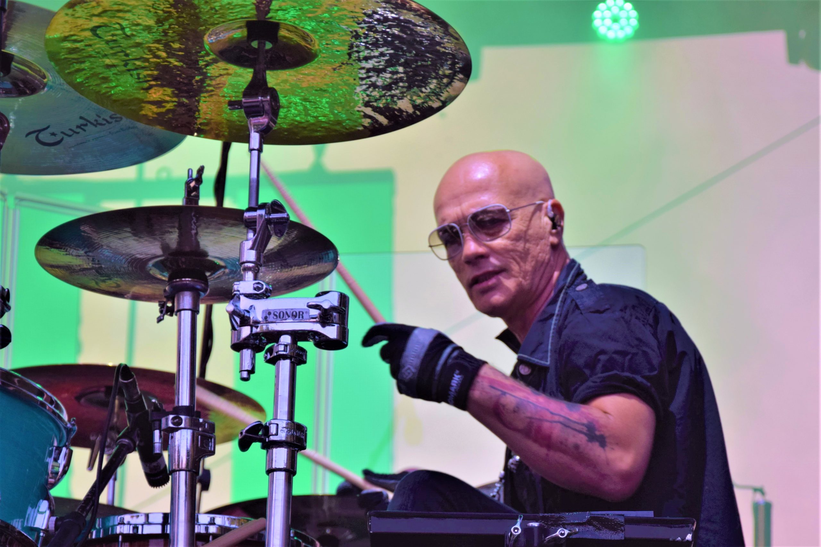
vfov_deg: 11.4
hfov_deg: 17.1
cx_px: 410
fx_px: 2736
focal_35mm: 120
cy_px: 274
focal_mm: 80
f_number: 5.3
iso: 200
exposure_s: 1/250
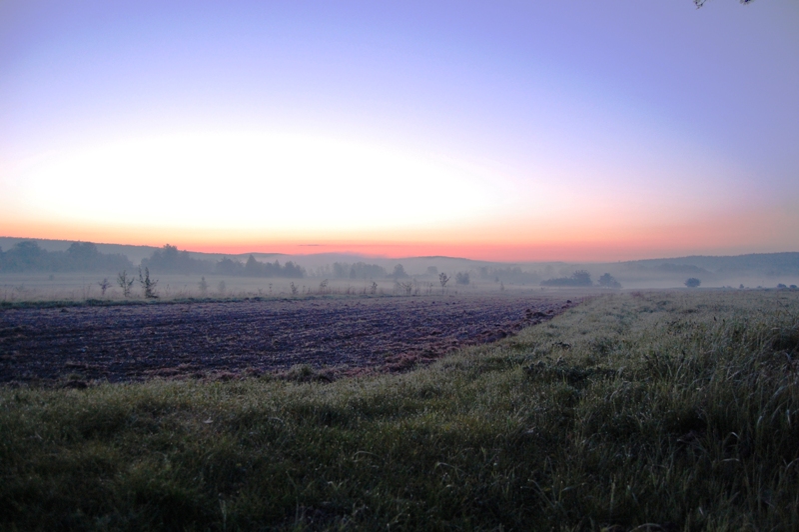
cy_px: 266
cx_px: 400
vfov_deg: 47.9
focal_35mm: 27
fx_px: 599
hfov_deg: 67.4
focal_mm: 18
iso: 720
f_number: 3.5
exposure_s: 1/30
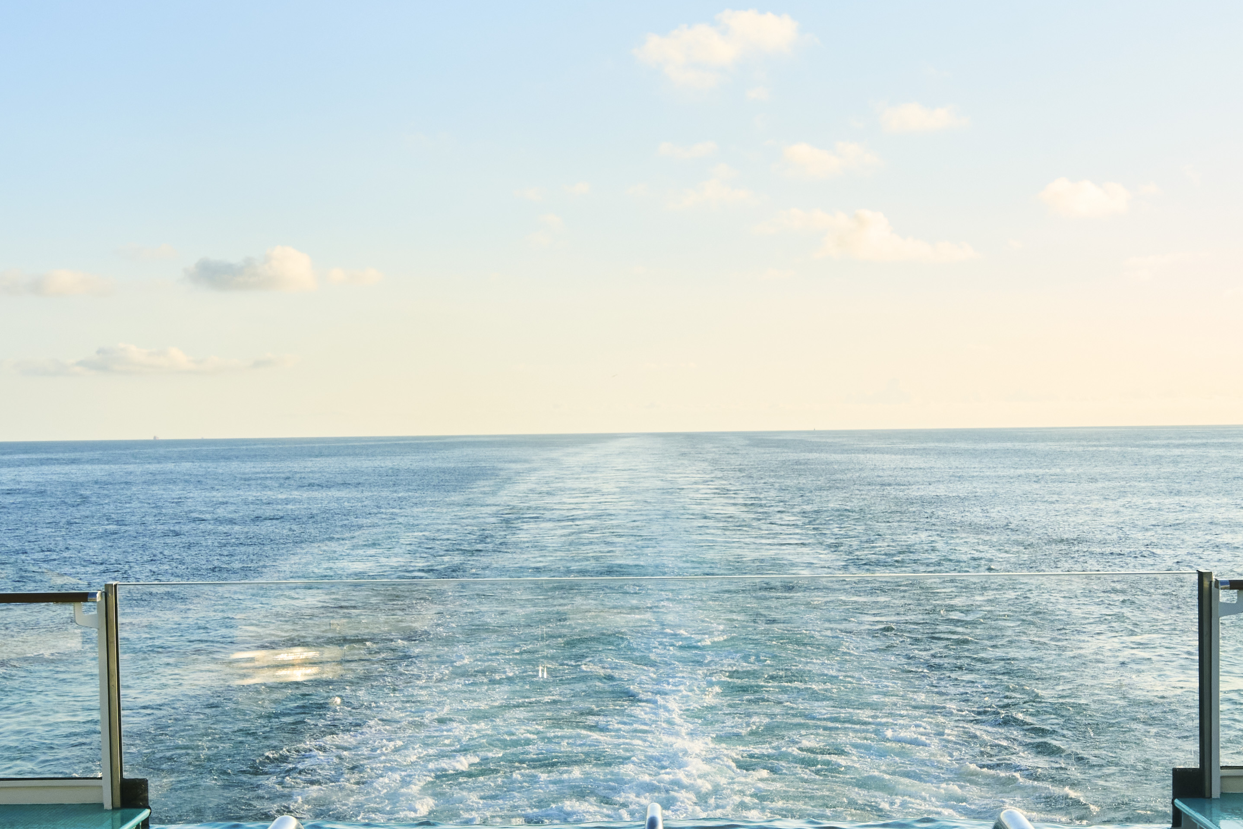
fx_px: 2072
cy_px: 493
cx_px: 646
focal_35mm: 60
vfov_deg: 22.6
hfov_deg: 33.4
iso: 400
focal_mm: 20
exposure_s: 1/200
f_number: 11
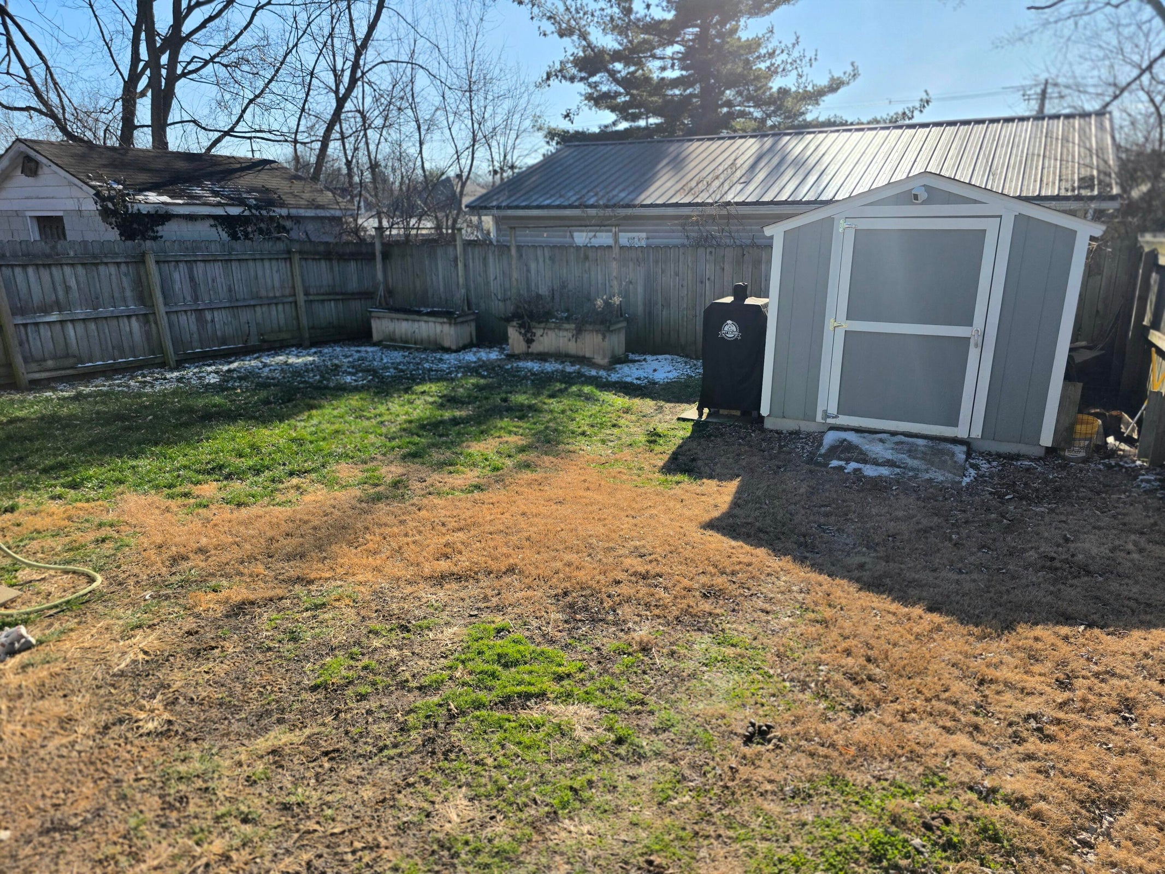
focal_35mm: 23
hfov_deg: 73.9
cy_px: 437
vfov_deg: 58.9
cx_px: 582
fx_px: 774
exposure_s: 1/10000
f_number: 1.7
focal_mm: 6.3
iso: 80
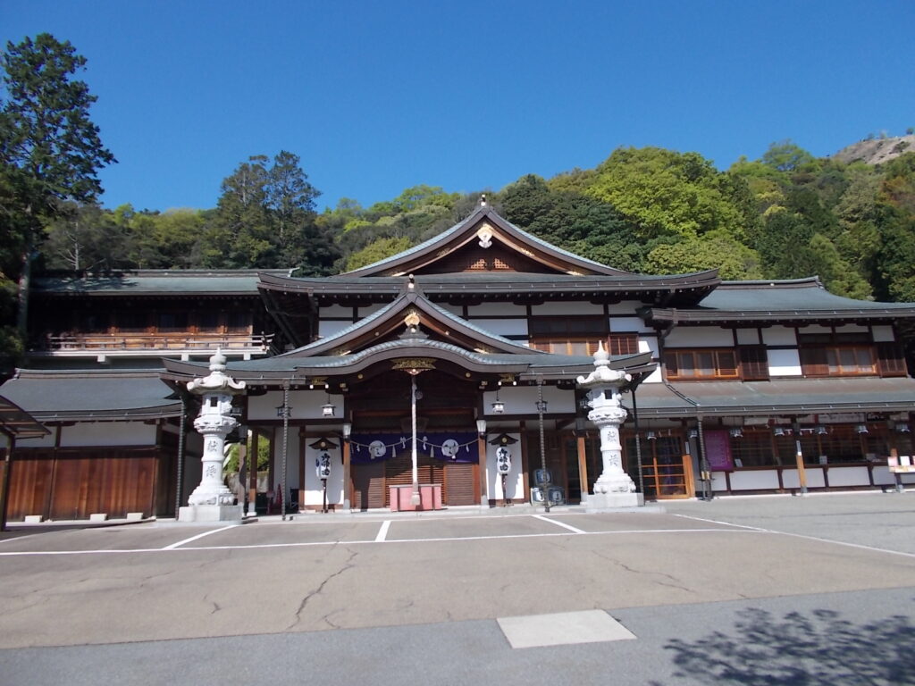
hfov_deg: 67.3
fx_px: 687
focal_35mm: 26
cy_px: 343
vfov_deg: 53.1
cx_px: 458
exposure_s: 1/125
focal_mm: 4.6
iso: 80
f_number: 8
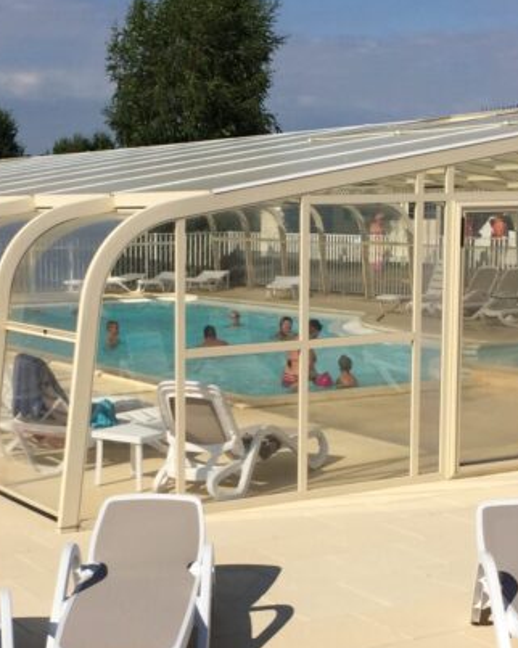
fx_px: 1381
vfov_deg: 26.3
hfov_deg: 21.2
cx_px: 208
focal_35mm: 72
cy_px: 433
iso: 32
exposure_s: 1/4950
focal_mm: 4.15
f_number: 2.2
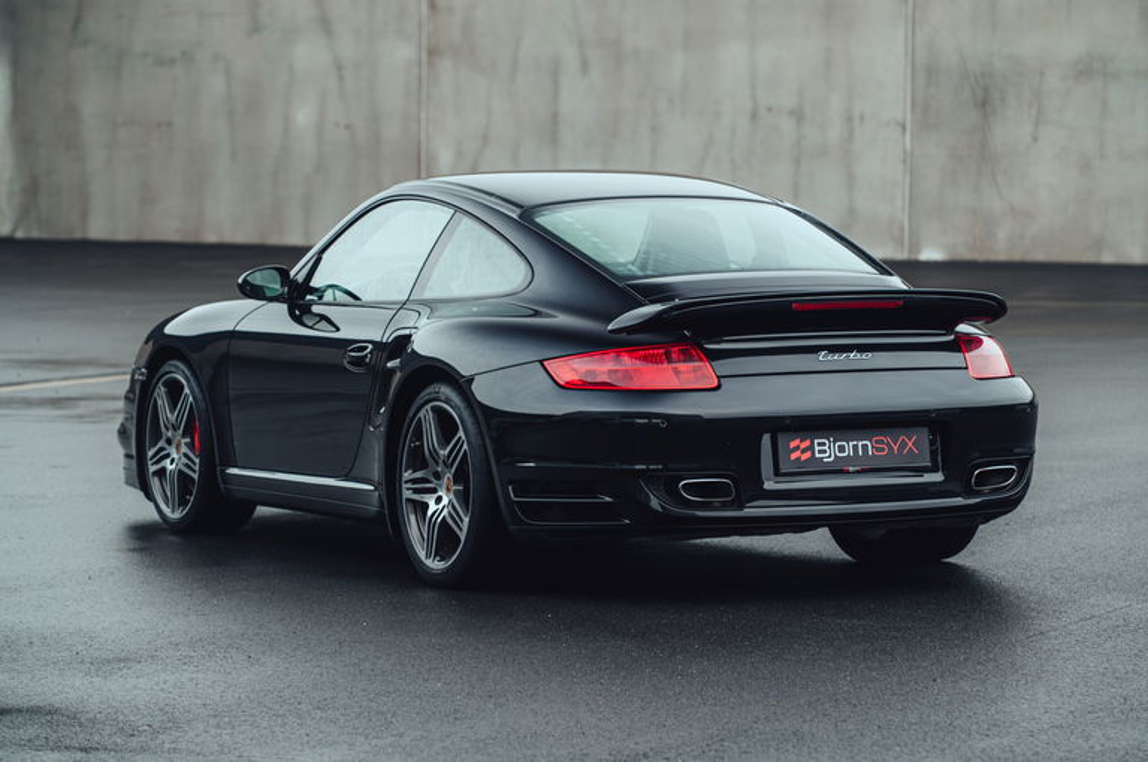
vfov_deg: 10.1
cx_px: 574
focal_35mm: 135
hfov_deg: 15.2
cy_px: 381
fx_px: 4299
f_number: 5.6
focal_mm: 135
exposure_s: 1/80
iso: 400
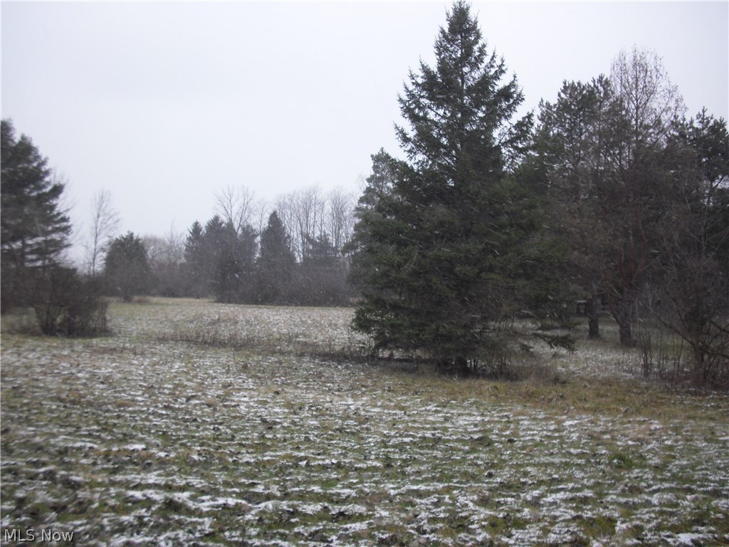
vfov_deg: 37.7
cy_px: 274
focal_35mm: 38
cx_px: 364
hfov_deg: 49.0
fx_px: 800
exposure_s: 1/60
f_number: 8
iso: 100
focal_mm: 6.2
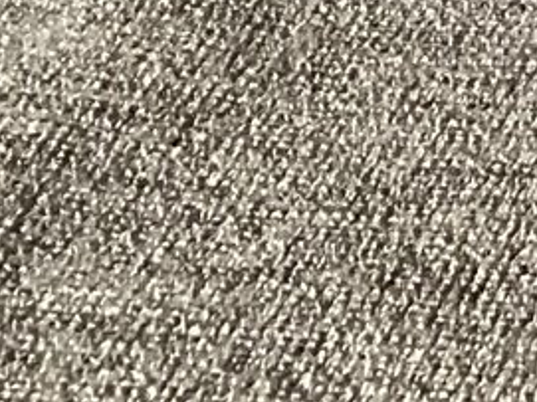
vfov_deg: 8.1
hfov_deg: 10.0
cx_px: 1277
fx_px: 2683
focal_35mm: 173
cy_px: -486
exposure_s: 1/30
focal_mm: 3.3
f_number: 2.4
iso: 400
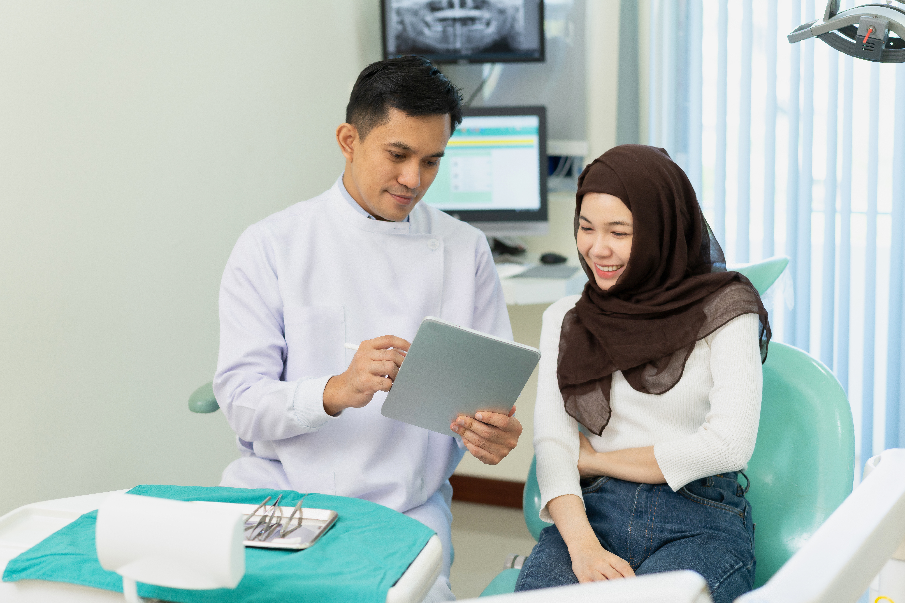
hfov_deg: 36.2
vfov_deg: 24.6
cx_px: 452
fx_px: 1383
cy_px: 302
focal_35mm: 55
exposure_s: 1/125
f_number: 2.8
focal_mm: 55
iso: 250
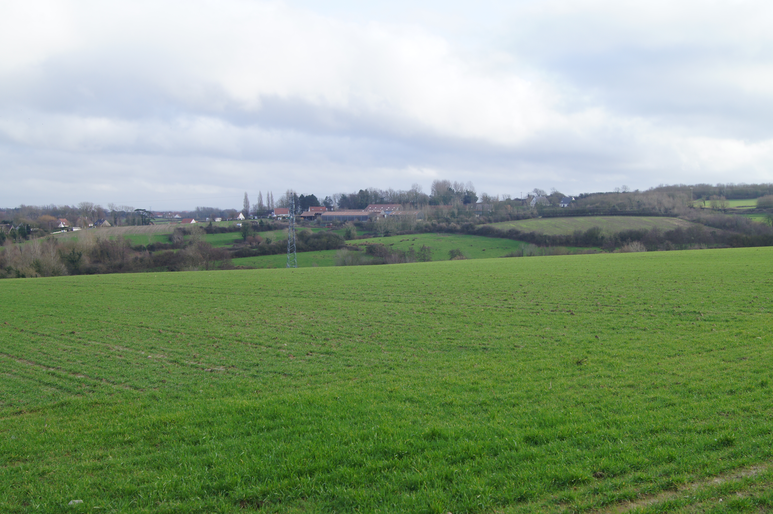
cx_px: 386
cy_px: 257
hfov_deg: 49.6
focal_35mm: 39
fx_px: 837
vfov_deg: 34.1
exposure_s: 1/60
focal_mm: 26
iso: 100
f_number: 9
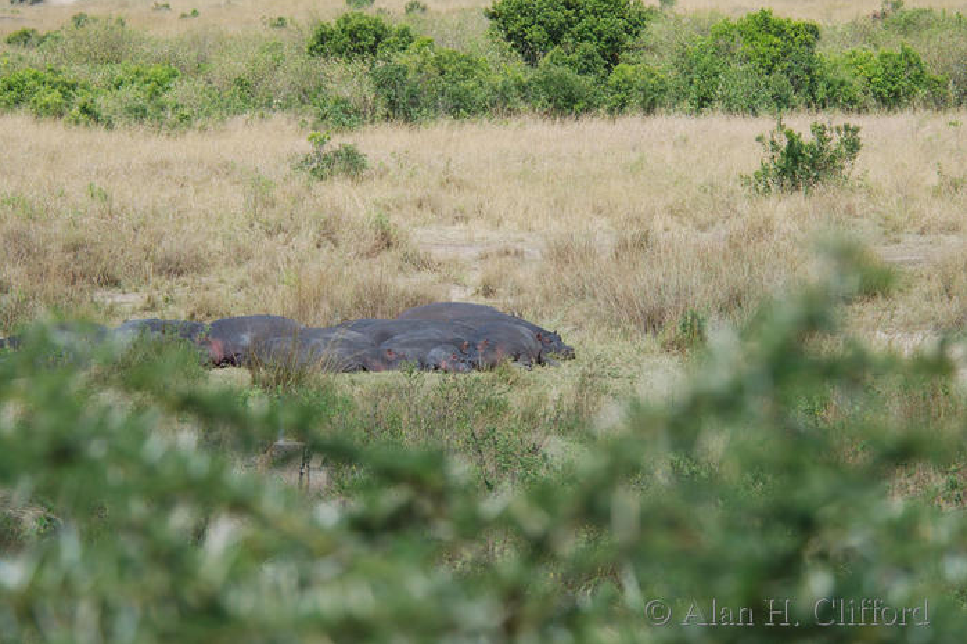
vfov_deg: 5.7
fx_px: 6472
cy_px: 321
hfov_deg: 8.5
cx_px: 484
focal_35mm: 241
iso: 100
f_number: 5
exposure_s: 1/400
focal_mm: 160
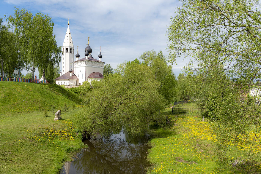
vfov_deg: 43.7
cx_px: 130
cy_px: 87
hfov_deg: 61.9
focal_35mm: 30
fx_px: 218
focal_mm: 30
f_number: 9
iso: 250
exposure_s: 1/640
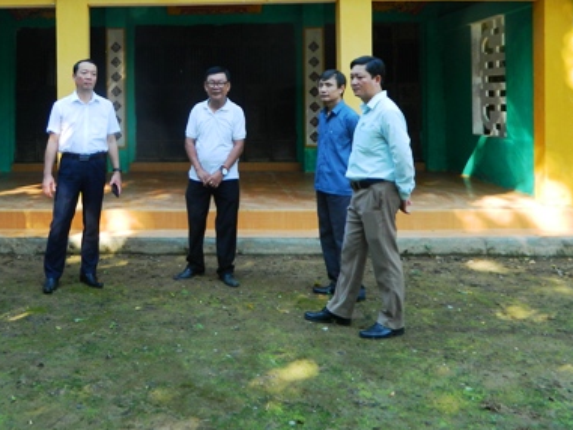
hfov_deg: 43.7
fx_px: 695
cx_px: 161
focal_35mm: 42
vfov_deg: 33.5
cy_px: 96
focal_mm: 4.5
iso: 80
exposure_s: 1/80
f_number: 3.1
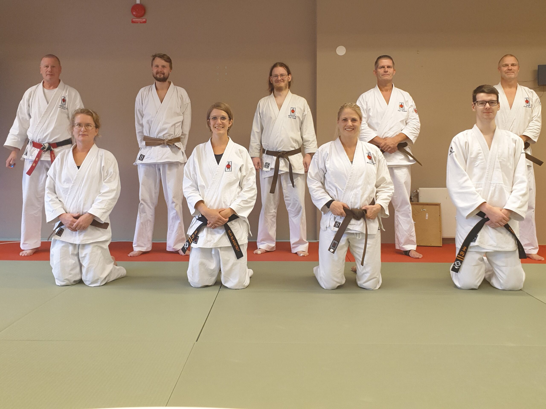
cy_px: 204
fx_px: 410
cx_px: 273
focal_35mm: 26
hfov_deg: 67.3
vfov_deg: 53.1
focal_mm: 4.3
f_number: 2.4
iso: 125
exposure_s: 1/50
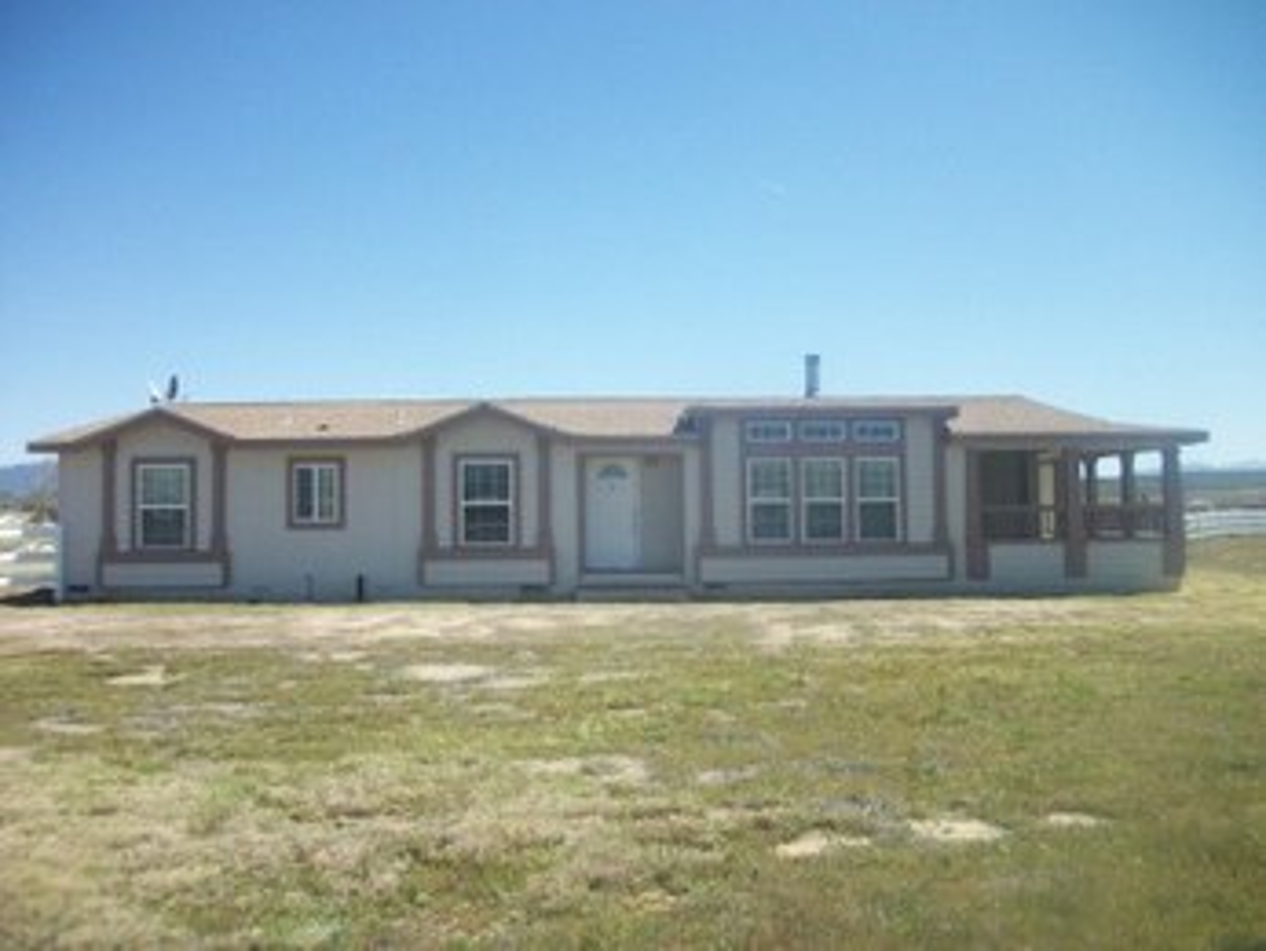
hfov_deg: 56.8
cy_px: 476
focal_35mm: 32
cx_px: 633
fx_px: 1171
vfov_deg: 44.2
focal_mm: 5.7
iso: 80
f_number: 2.9
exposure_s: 1/1000
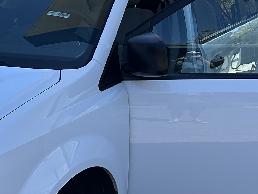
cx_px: 110
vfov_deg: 13.8
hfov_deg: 18.5
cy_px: 19
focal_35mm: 106
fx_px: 790
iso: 50
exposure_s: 1/1669
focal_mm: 5.7
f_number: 1.5
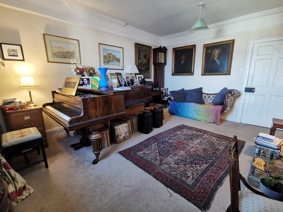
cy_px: 106
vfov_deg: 74.7
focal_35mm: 17
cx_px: 142
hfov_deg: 91.0
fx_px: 139
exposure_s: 1/33.3
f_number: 2.2
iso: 800
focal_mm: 2.26
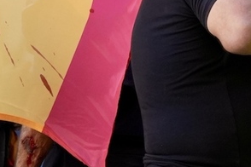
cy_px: 12
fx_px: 3444
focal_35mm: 494
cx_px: 119
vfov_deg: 2.8
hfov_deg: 4.2
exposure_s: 1/2500
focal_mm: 103.9
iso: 1600
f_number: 2.8
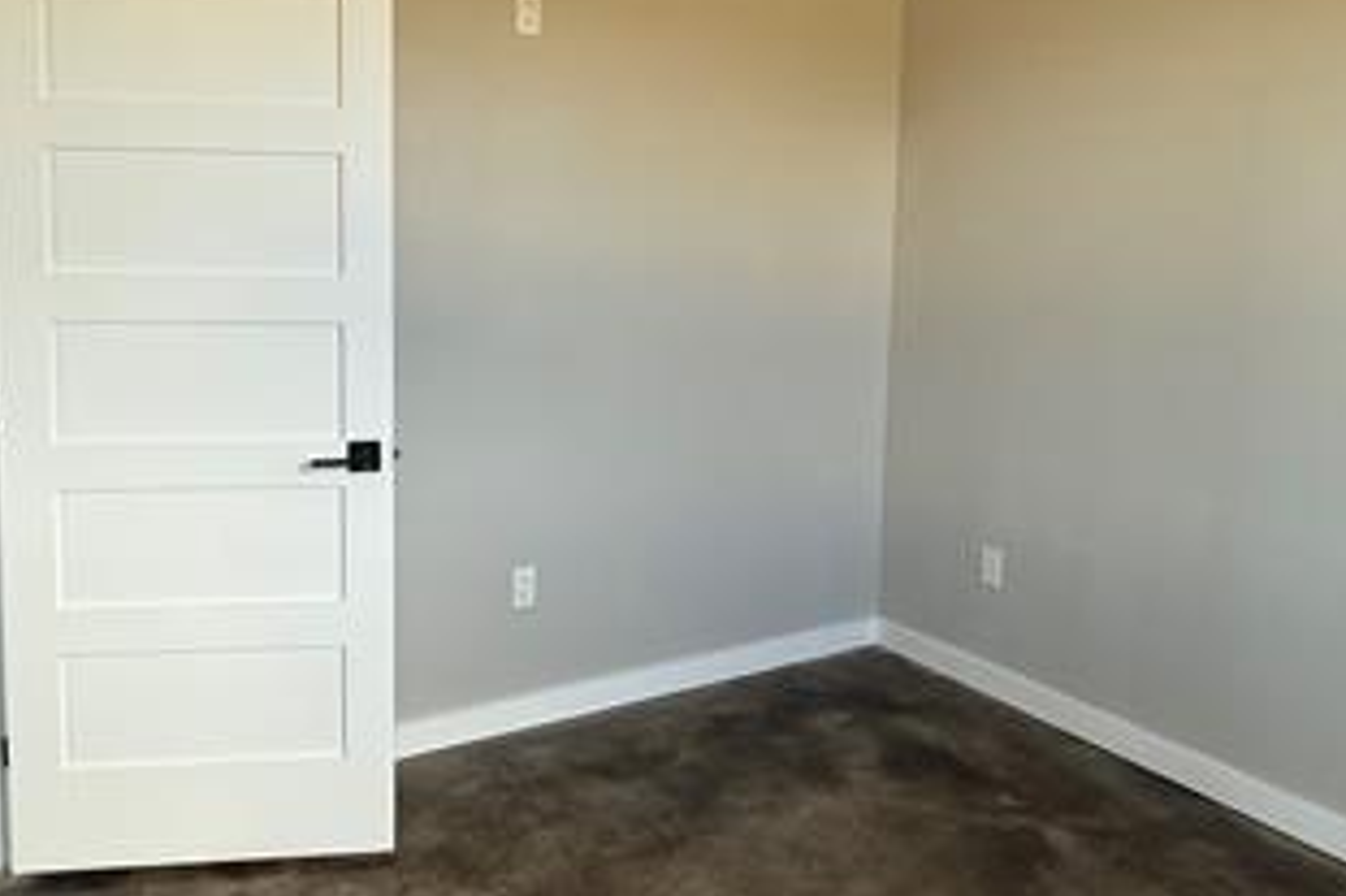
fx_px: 1121
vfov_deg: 43.1
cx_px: 610
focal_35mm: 30
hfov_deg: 61.8
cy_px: 316
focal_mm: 2.22
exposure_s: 1/99
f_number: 2.2
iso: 160
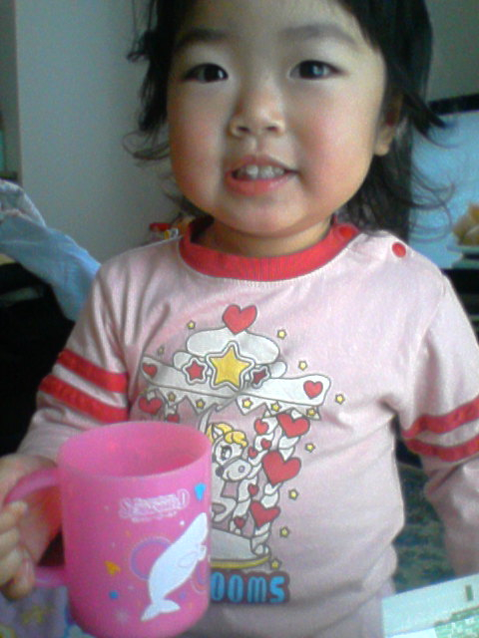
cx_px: 240
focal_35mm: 29
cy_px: 319
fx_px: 535
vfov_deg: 61.7
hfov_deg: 48.2
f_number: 2.8
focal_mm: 1.5
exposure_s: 1/27.8
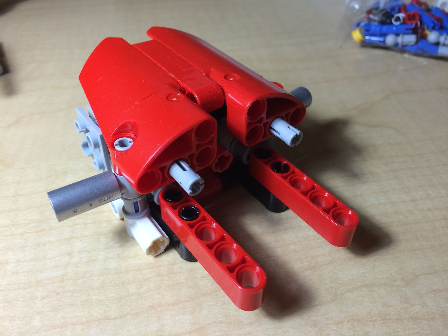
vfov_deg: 48.2
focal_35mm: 29
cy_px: 168
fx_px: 375
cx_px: 224
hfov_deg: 61.7
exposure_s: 1/40
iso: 32
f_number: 2.2
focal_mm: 4.15
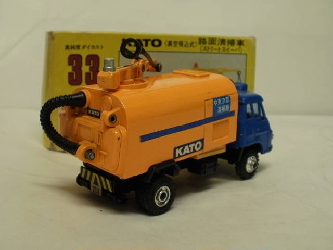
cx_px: 166
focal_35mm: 44
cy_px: 125
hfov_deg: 42.9
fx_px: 423
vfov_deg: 32.9
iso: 125
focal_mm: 7.7
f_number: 4
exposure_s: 1/15
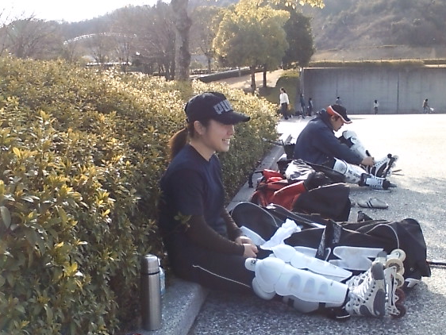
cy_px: 183
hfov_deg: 55.2
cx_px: 245
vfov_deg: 42.9
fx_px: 425
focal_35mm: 33
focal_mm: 3.73
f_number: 3.5
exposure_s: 1/250
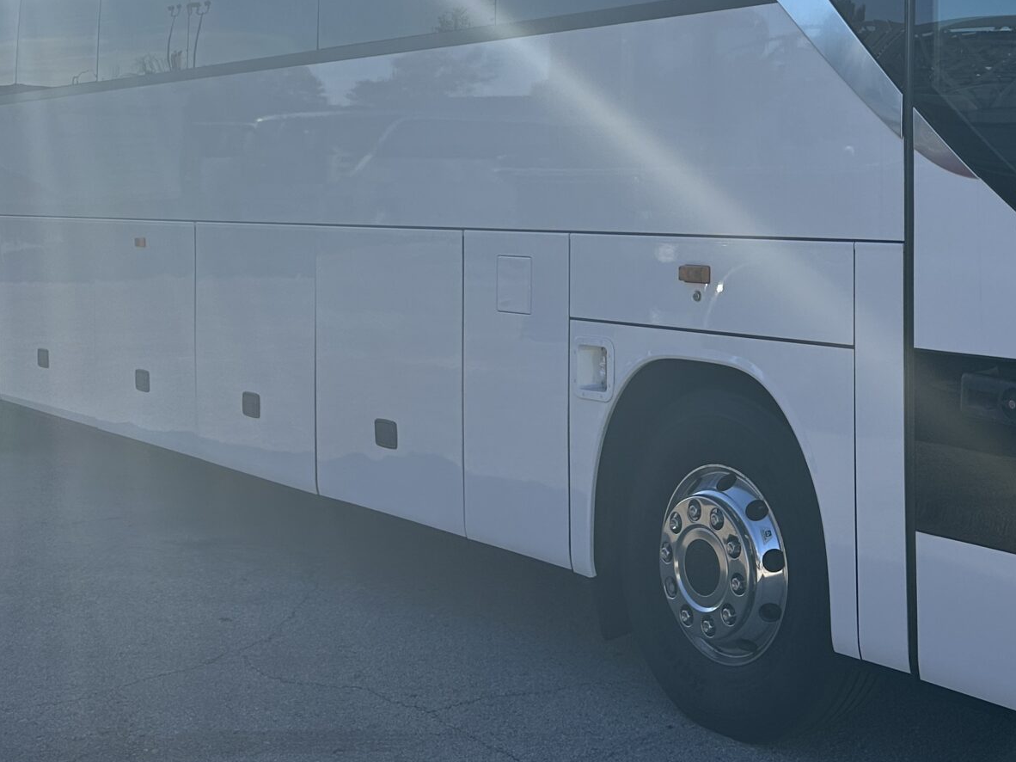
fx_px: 1526
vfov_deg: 27.5
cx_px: 811
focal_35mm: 52
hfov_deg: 35.6
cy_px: 163
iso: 80
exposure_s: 1/5000
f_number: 1.78
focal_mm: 6.86
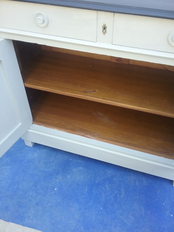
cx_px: 87
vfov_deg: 58.4
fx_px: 208
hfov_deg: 45.4
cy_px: 116
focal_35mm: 31
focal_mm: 3.3
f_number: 2.2
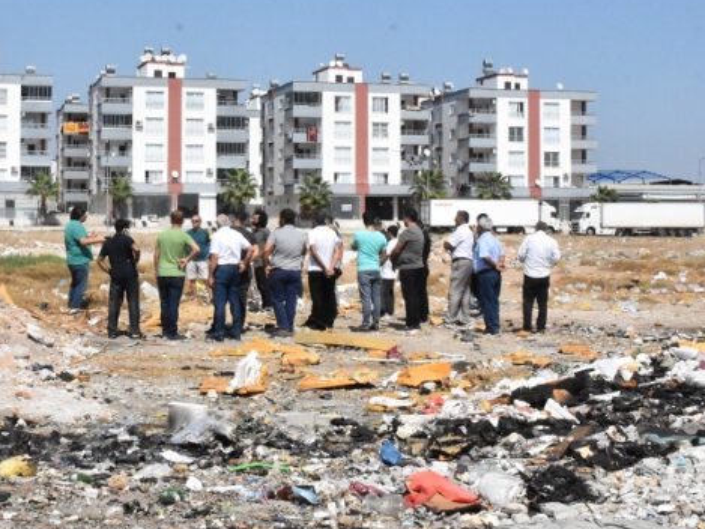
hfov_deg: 30.4
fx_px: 1283
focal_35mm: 63
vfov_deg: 23.2
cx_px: 204
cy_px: 192
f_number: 22
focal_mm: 20
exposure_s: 1/2000
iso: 4000
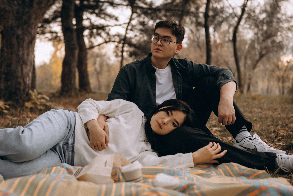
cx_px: 146
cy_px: 98
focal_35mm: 45
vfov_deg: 29.9
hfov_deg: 43.6
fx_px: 366
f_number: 1.4
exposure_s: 1/160
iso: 100
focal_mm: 30
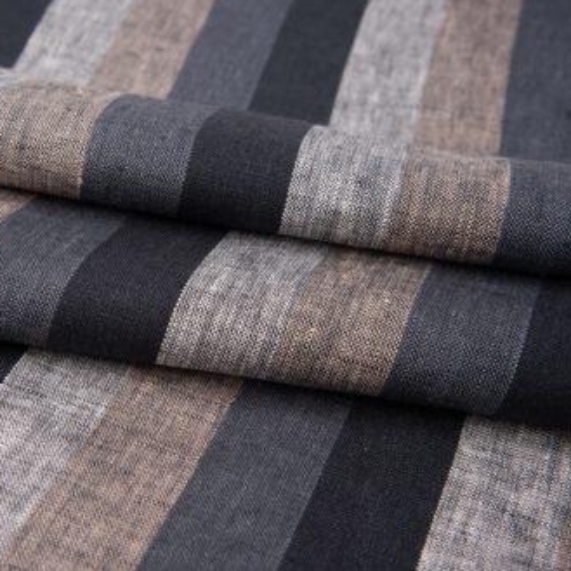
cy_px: 283
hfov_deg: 20.5
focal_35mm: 84
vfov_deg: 20.6
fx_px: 1568
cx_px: 165
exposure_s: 1/125
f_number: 11
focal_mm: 65
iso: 100
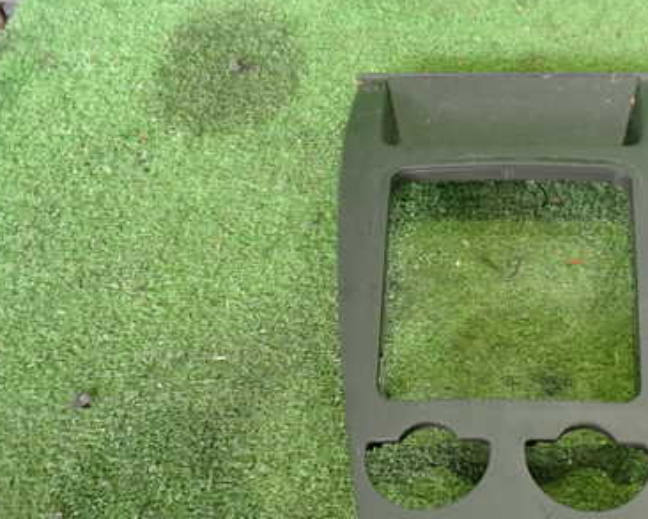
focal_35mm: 48
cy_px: 351
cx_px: 480
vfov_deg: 31.2
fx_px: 921
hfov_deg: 37.9
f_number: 2.3
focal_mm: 5.4
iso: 640
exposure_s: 1/30
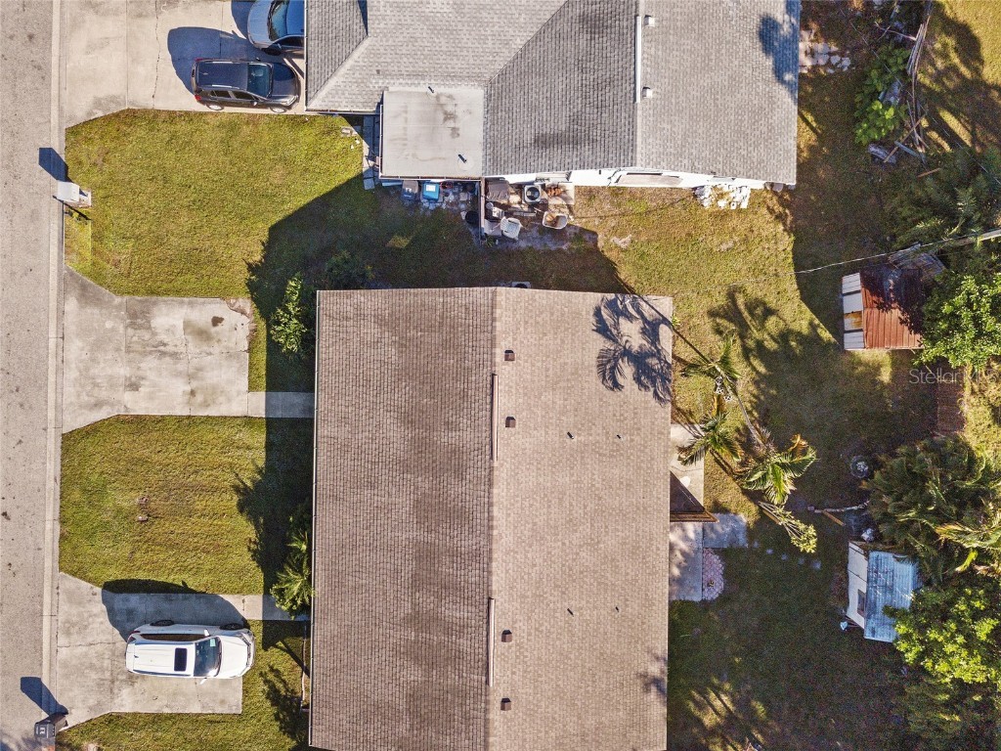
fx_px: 752
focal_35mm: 26
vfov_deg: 53.1
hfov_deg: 67.3
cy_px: 376
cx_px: 500
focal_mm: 4.7
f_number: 2.2
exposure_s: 1/3200
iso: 400
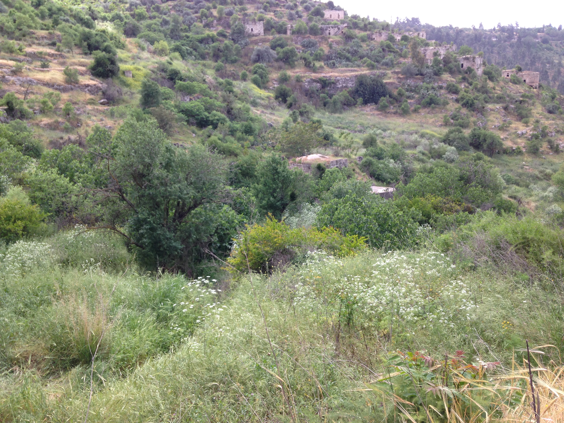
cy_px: 212
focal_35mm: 33
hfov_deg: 55.4
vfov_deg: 42.9
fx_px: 538
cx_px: 282
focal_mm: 4.12
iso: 50
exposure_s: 1/335
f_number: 2.4
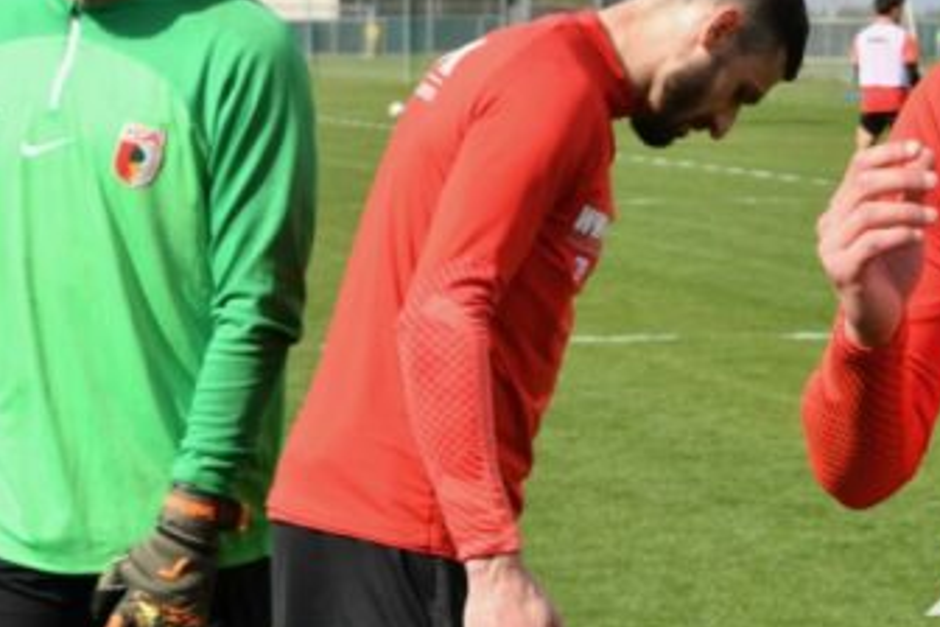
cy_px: 84
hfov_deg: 12.6
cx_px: 695
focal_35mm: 163
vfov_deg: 8.4
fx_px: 4256
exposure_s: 1/640
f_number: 13
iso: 500
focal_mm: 58
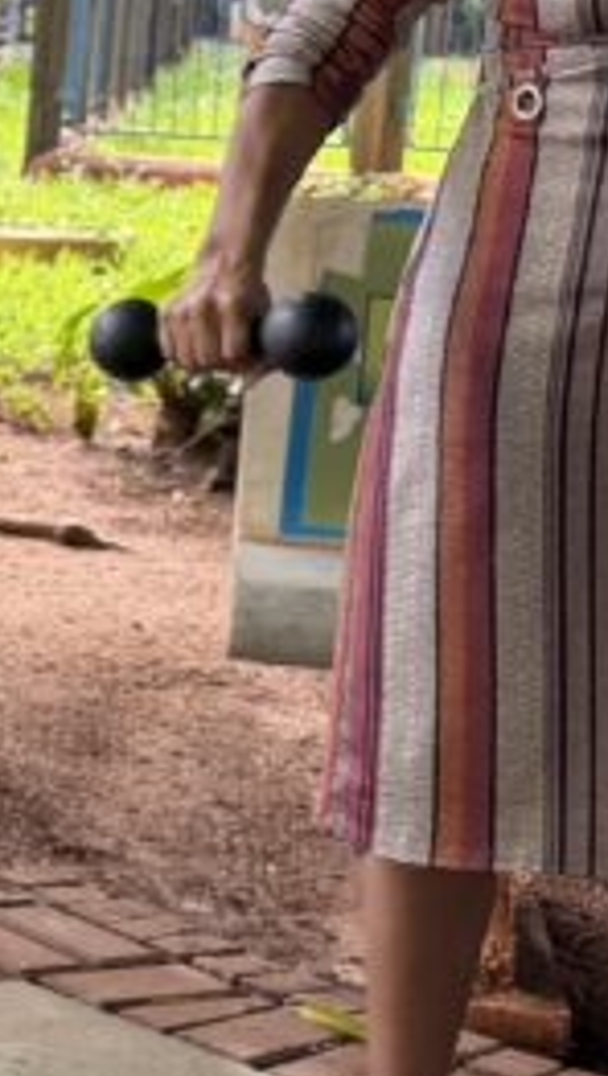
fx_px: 2914
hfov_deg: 9.8
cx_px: -1064
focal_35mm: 102
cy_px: 513
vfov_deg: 20.9
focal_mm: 6.76
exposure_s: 1/330
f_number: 1.78
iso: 80
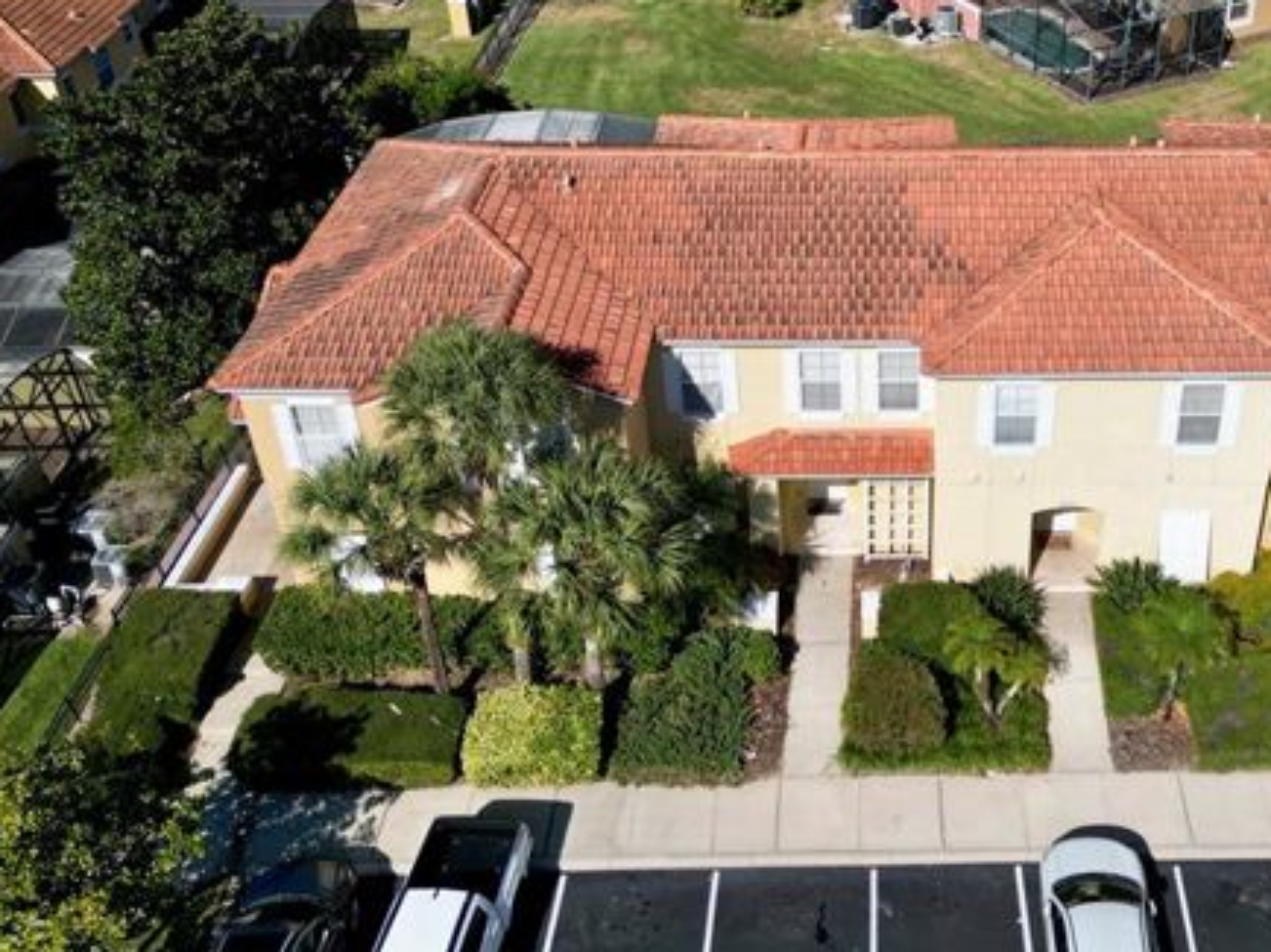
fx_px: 1431
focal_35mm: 39
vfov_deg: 36.6
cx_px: 909
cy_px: 369
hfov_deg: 46.6
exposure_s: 1/5000
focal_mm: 6.72
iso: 110
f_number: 1.7
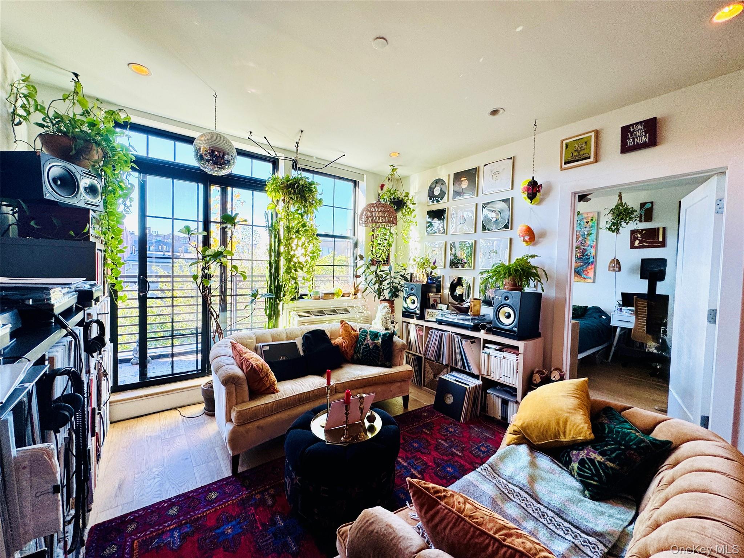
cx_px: 372
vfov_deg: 85.7
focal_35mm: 14
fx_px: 301
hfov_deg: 102.1
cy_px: 279
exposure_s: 1/120
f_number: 2.2
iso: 80
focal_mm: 2.22
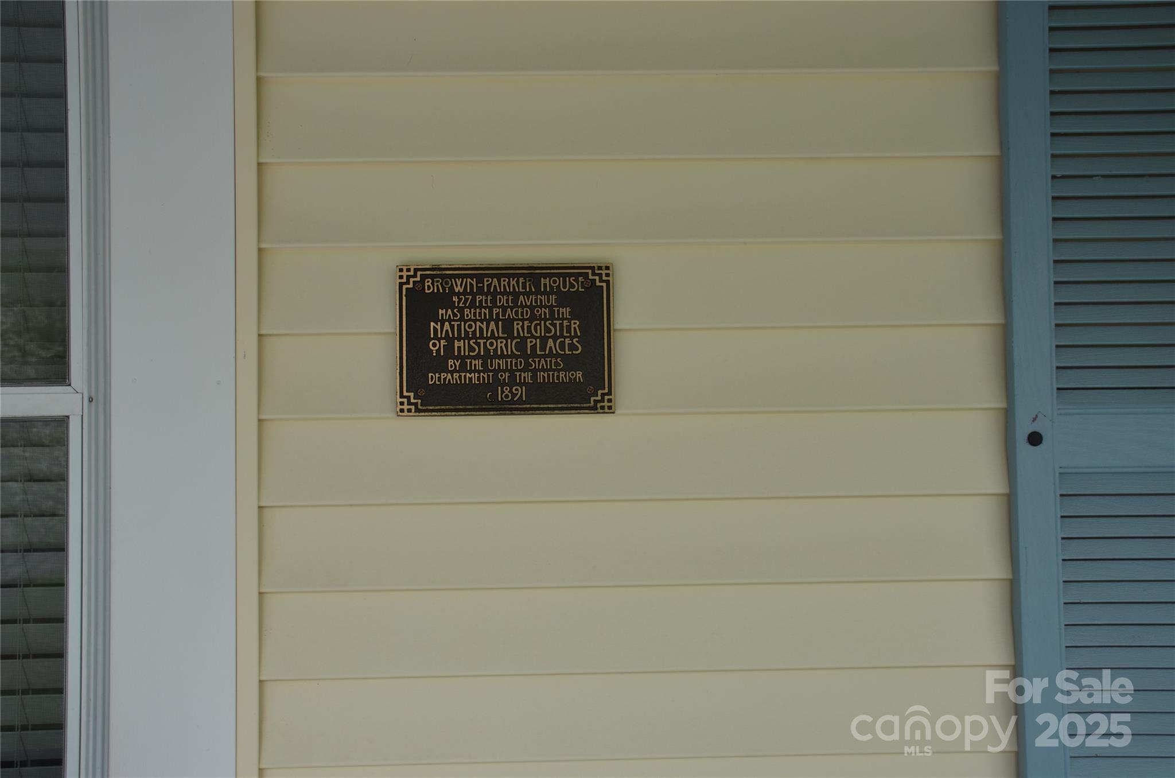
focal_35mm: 39
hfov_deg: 49.6
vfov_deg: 34.1
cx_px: 588
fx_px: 1270
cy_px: 389
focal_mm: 26
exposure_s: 1/160
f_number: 6.3
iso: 200
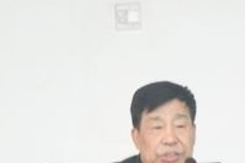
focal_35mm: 1136
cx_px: 140
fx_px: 7724
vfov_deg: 1.2
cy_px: 175
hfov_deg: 1.8
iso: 1000
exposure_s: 1/8
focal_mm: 90
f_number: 4.4
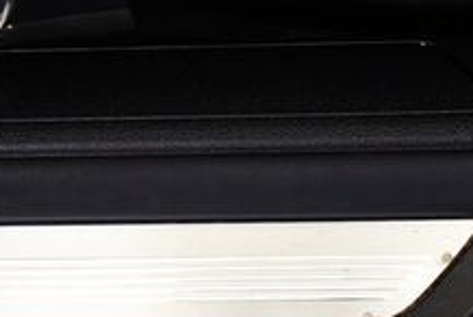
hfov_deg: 15.6
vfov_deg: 10.7
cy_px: 145
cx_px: 20
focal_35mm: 129
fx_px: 1697
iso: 1400
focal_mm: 22
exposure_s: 1/125
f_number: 3.8
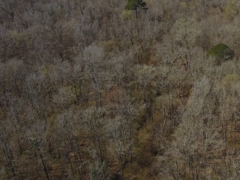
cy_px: 61
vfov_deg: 33.3
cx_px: 204
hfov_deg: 41.3
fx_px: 298
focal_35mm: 43
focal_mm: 3.61
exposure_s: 1/777
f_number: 2.8
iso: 100
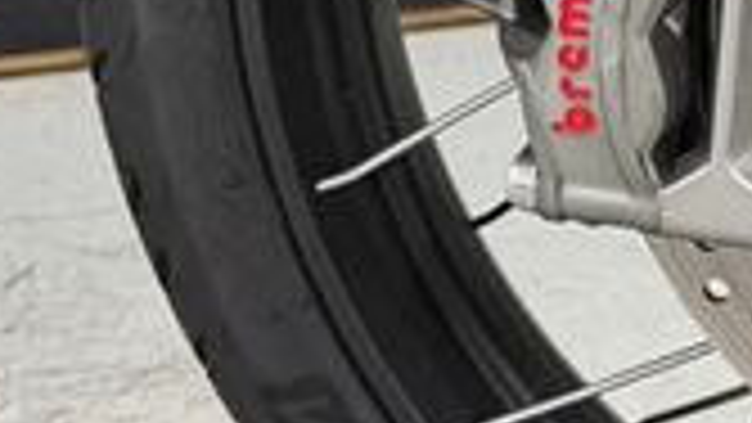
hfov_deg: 18.4
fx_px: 1994
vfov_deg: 11.8
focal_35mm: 100
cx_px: 1193
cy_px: -140
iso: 250
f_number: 1.78
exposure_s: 1/50
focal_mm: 6.76
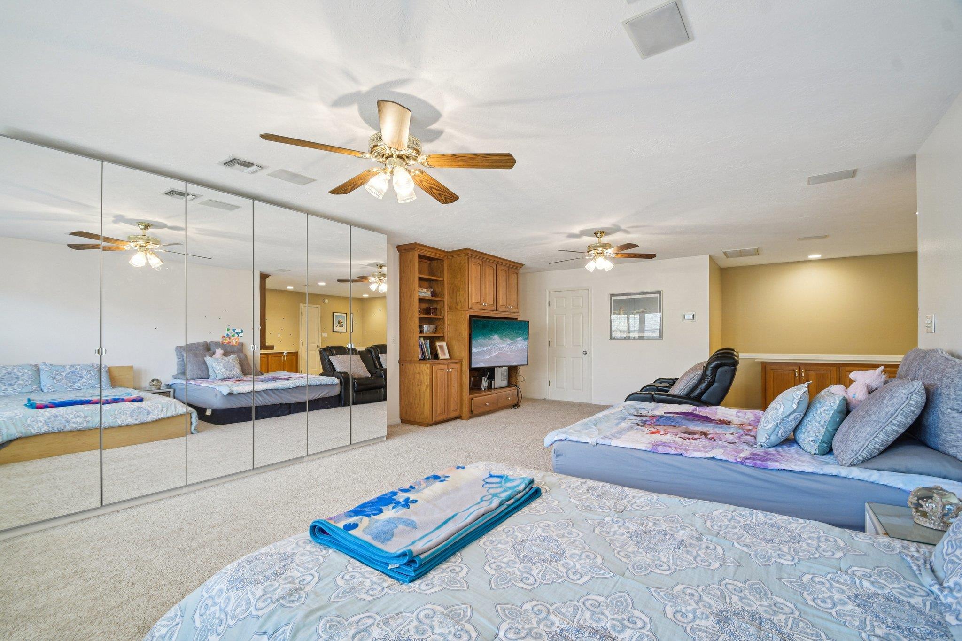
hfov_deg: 100.4
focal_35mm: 15
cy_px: 320
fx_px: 401
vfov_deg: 77.3
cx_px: 481
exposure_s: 1/8
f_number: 8
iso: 400
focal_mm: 10
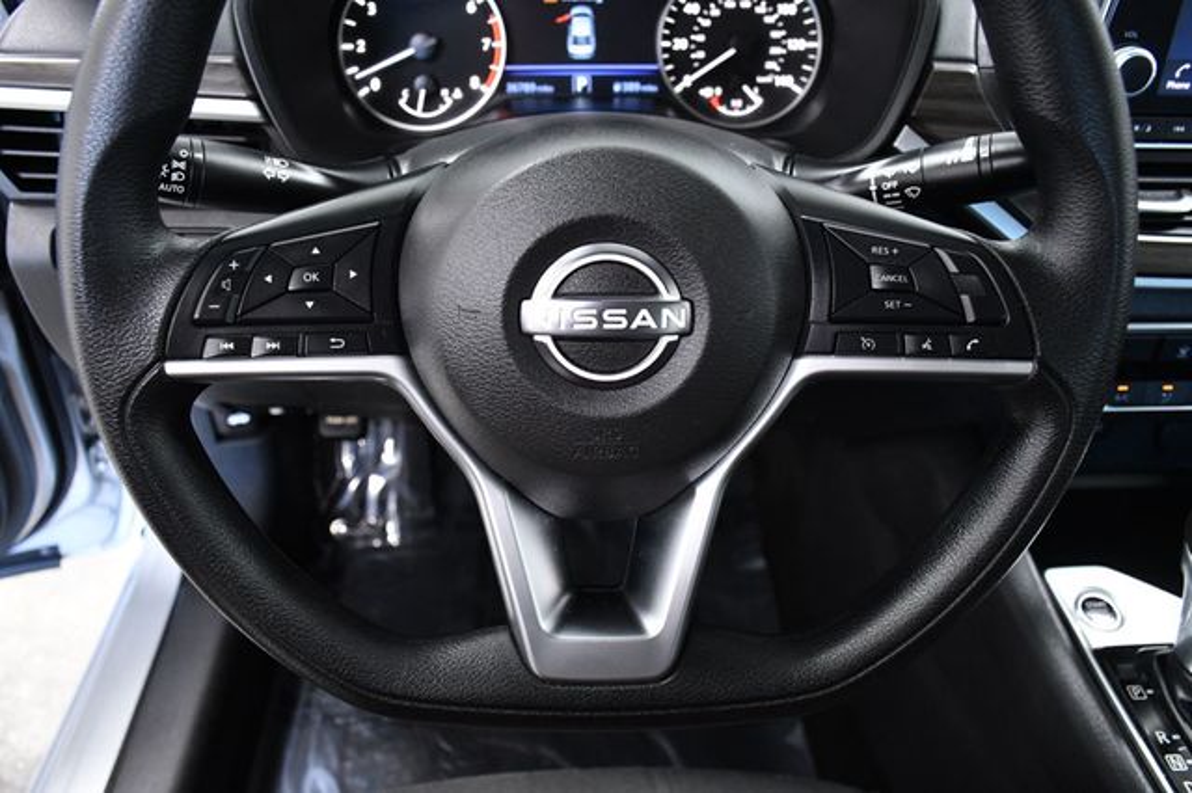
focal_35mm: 30
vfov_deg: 43.6
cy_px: 396
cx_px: 596
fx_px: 993
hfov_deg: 62.0
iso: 2500
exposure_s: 1/125
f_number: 4.5
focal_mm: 20
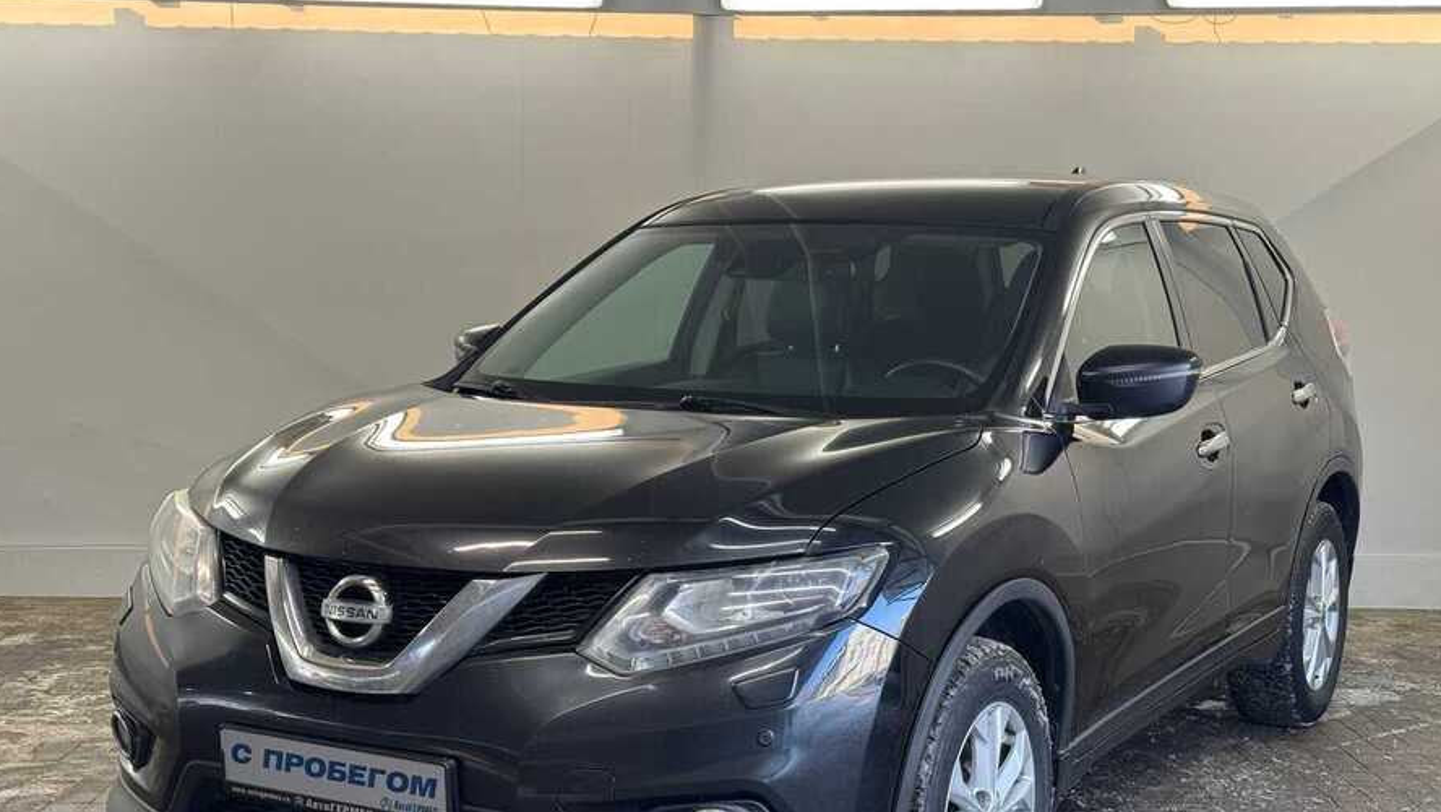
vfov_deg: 22.6
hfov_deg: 39.2
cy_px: 530
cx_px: 722
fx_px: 2026
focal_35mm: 53
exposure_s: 1/100
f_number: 1.78
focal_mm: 6.76
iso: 50
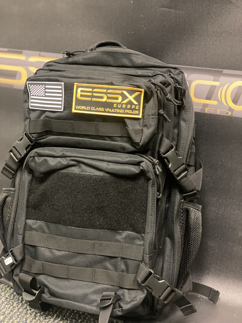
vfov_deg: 36.8
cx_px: 121
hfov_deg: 28.0
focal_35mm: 52
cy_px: 162
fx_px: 485
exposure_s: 1/15
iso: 400
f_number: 2
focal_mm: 6
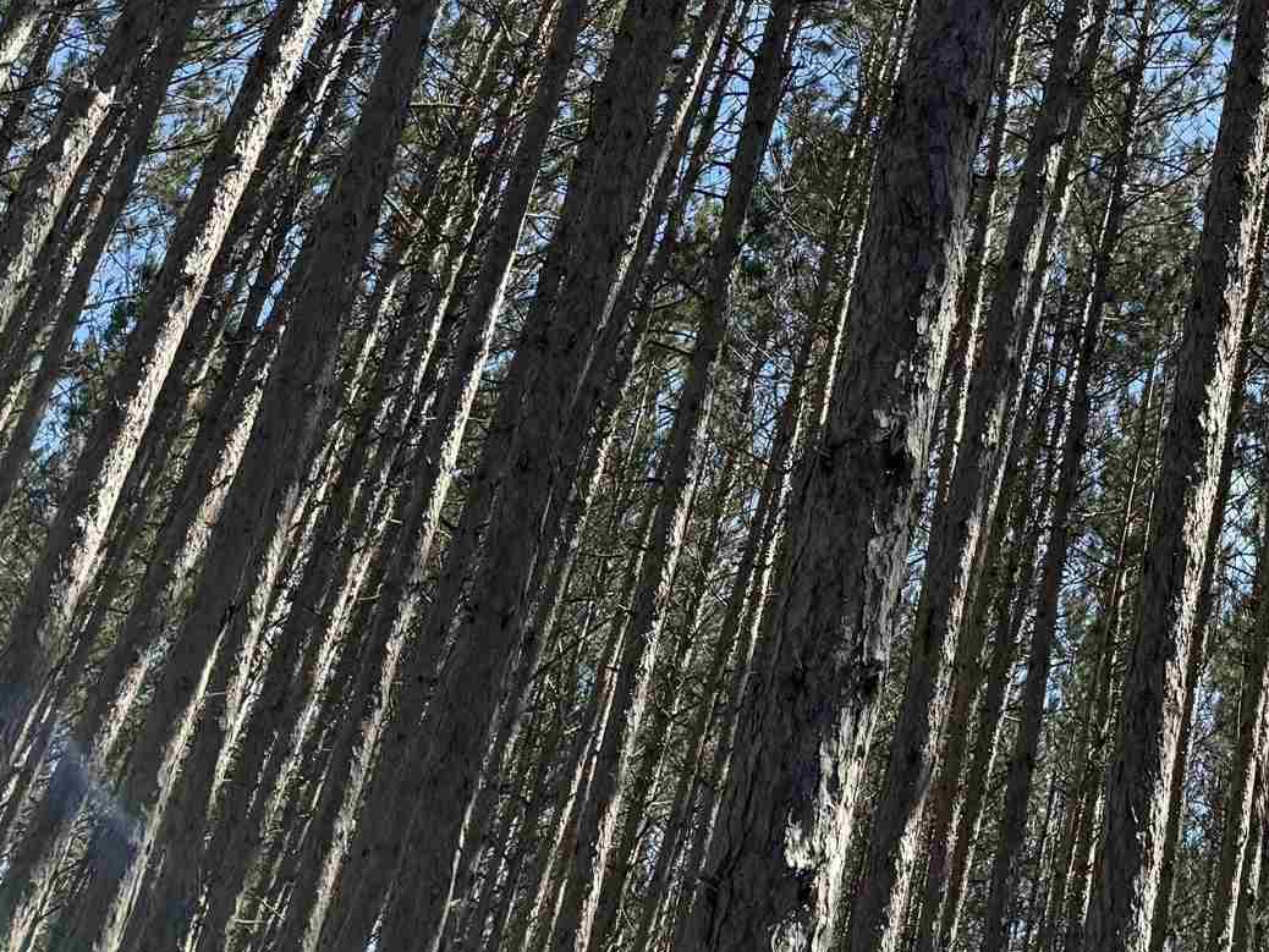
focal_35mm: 71
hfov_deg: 23.8
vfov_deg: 18.8
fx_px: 2603
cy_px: -373
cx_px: 1692
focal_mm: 6.76
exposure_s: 1/2611
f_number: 1.78
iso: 80
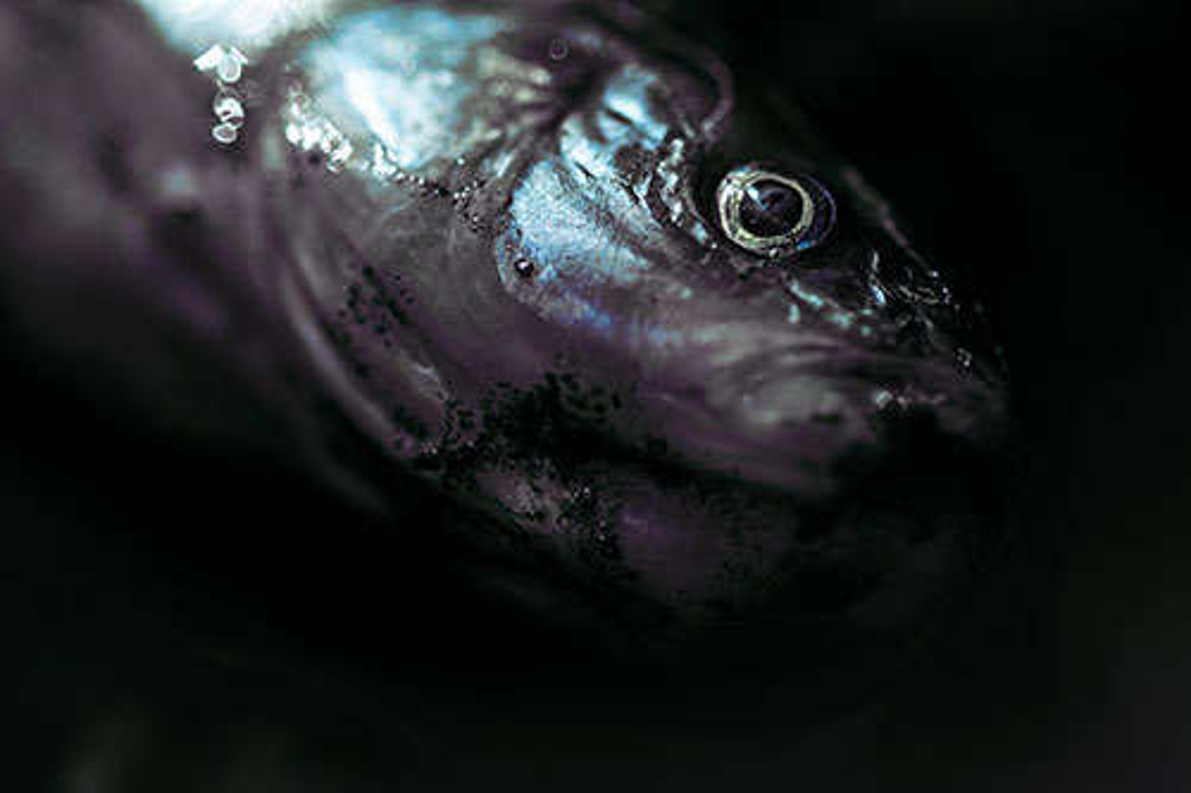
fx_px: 6945
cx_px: 596
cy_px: 396
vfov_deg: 6.5
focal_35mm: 210
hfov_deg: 9.8
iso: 125
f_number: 8
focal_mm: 210
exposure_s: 1/250
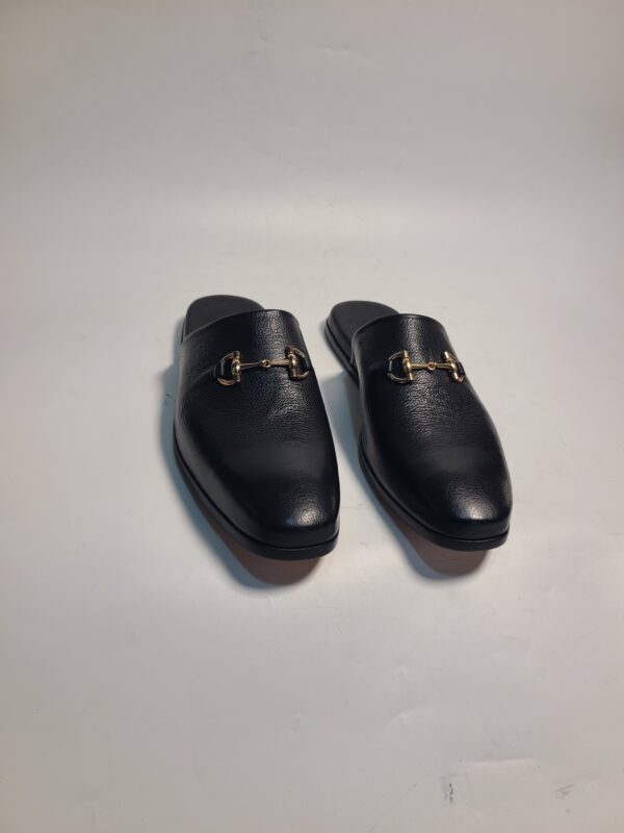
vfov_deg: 67.3
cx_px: 312
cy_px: 416
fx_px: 625
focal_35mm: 26
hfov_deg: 53.1
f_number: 1.8
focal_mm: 5.4
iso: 40
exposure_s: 1/140
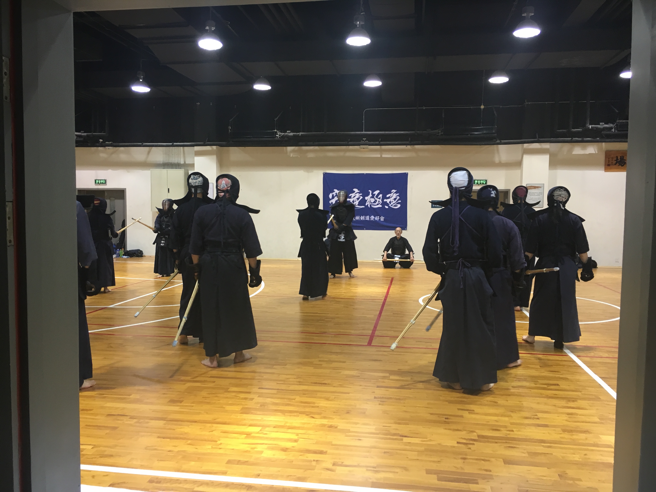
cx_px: 328
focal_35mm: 29
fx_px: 550
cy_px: 246
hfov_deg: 61.7
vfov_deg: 48.2
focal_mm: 4.15
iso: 100
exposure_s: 1/33
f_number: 2.2
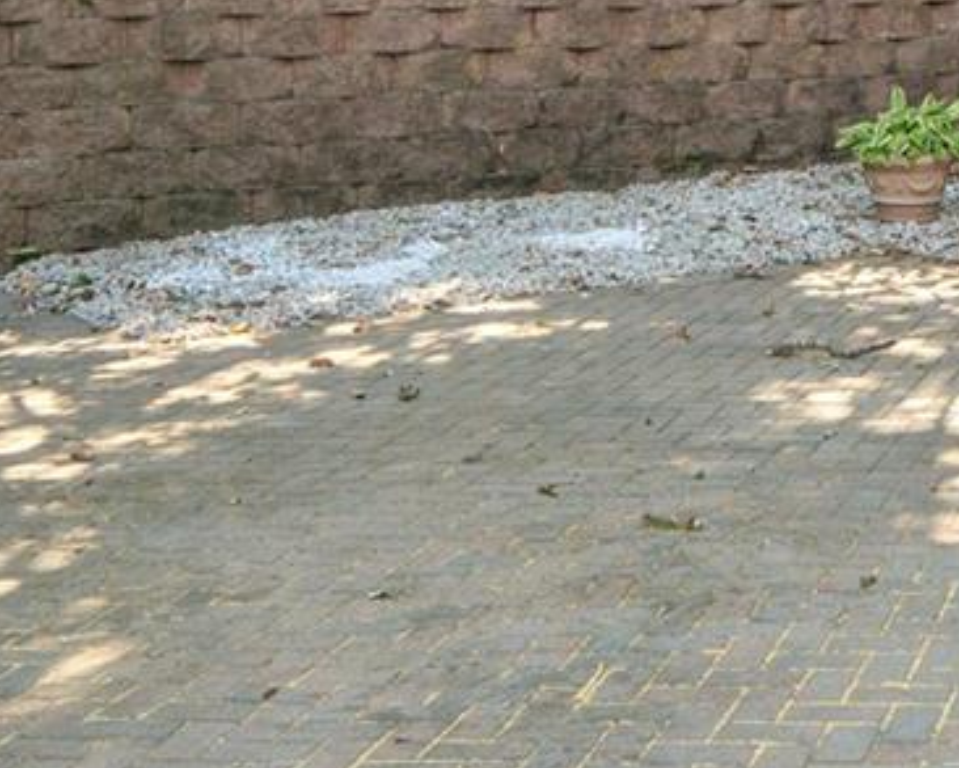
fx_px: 2385
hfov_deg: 20.6
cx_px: 1279
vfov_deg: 17.8
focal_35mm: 84
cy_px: -35
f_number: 5.6
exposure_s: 1/200
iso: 320
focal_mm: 16
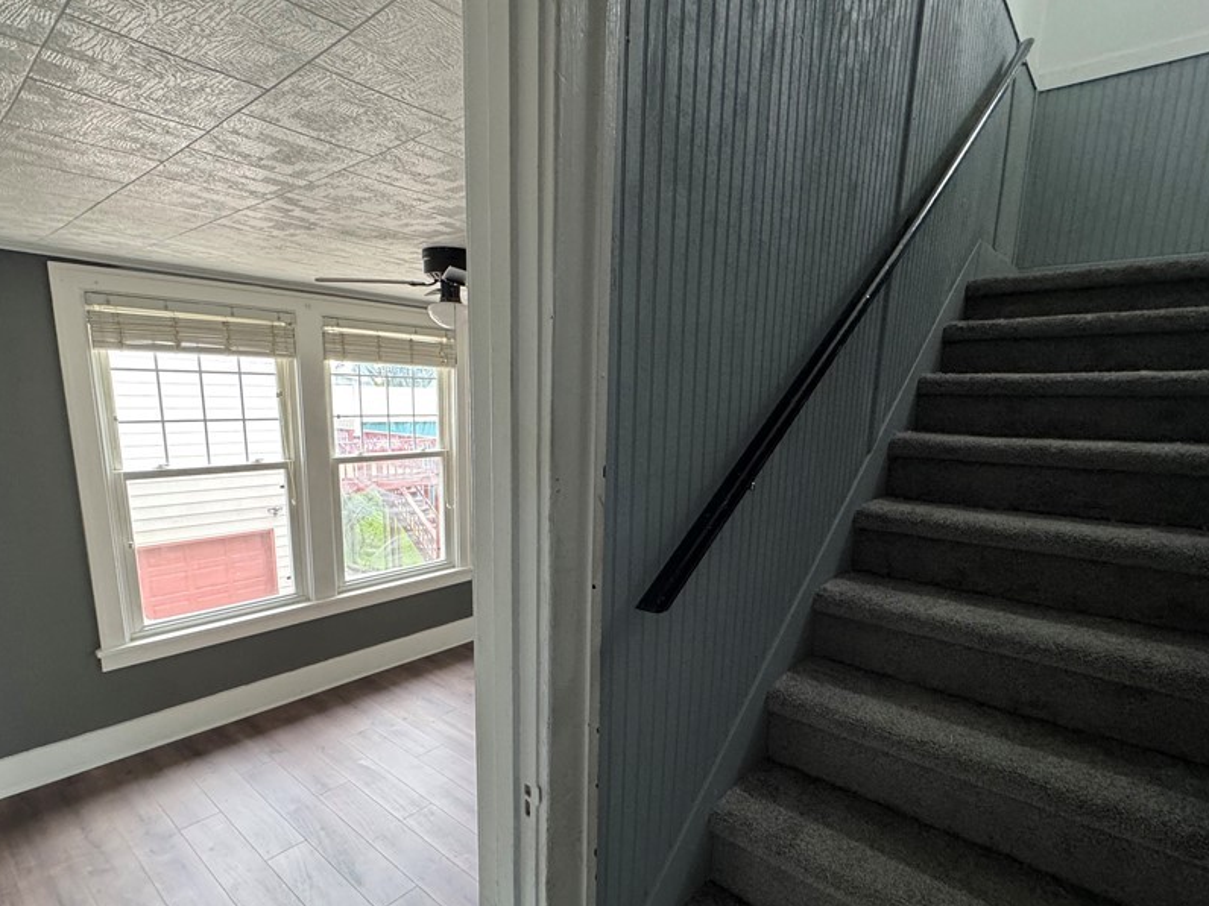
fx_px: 629
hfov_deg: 87.7
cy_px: 522
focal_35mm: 18
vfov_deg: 71.2
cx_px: 592
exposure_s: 1/94
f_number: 2.2
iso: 320
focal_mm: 2.22
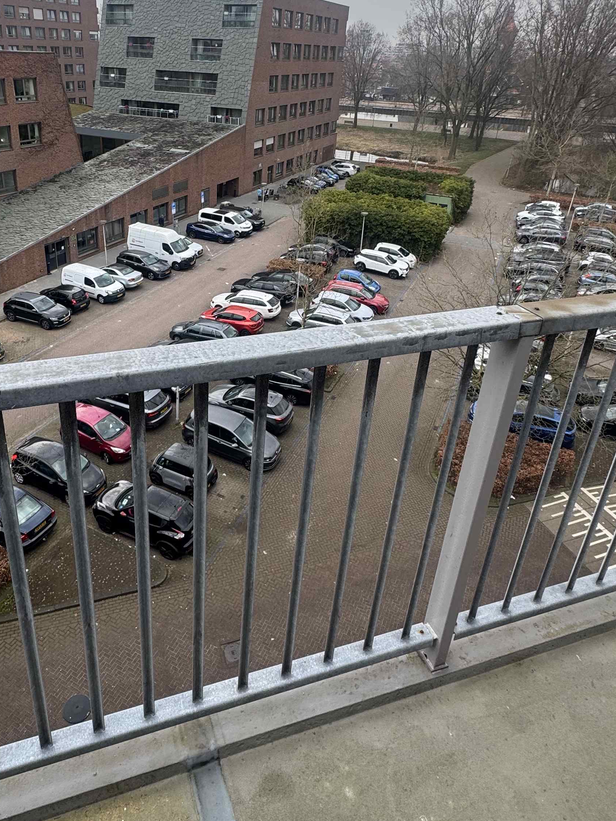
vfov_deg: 68.3
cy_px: 308
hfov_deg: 54.4
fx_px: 593
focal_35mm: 25
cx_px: 243
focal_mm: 2.22
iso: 40
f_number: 2.2
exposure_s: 1/284
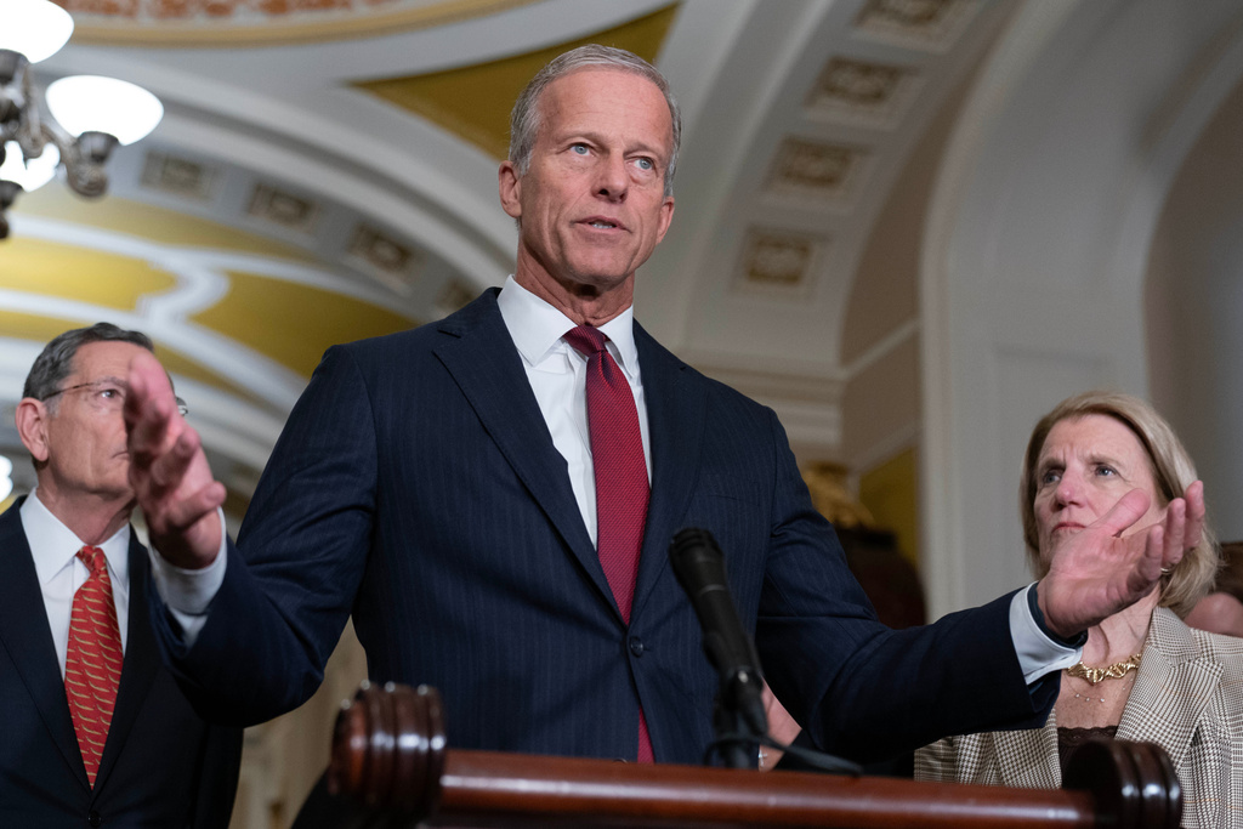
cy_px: 414
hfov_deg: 38.2
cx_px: 622
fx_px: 1796
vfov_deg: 26.0
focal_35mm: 52
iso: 2500
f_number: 2.8
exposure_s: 1/200
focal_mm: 52
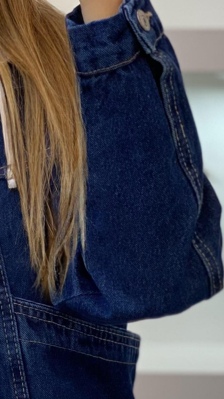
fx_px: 1869
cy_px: 179
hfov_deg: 6.8
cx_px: -89
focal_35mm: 177
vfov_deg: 12.2
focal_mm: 6
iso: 100
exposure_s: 1/100
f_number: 2
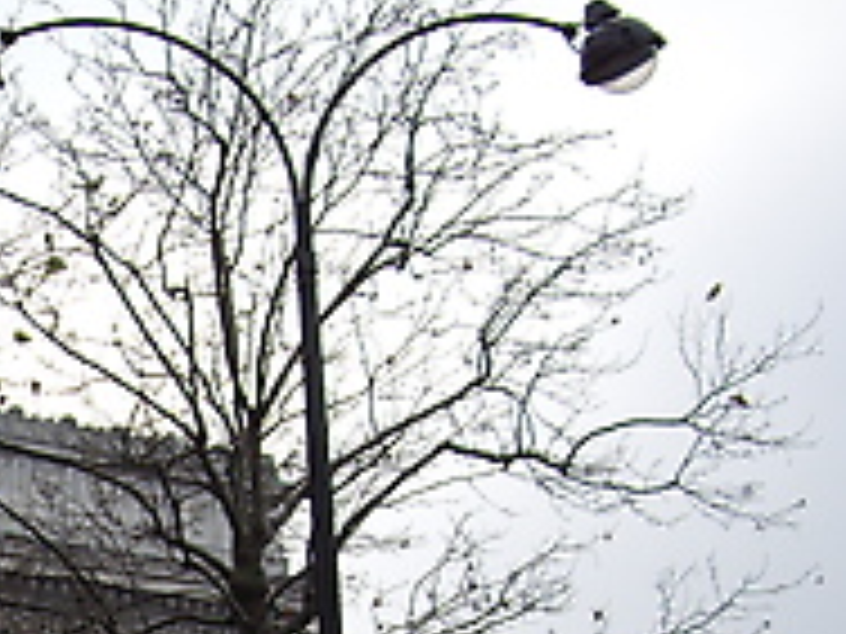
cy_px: 958
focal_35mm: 121
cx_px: -86
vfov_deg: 11.7
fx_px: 2957
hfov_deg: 15.8
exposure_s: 1/160
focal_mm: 7.9
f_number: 2.8
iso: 64
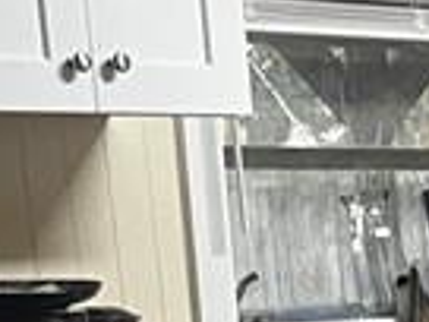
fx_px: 2429
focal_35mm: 196
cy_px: 726
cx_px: 1076
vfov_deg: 7.2
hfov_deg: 9.0
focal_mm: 5.1
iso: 160
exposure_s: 1/60
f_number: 1.6
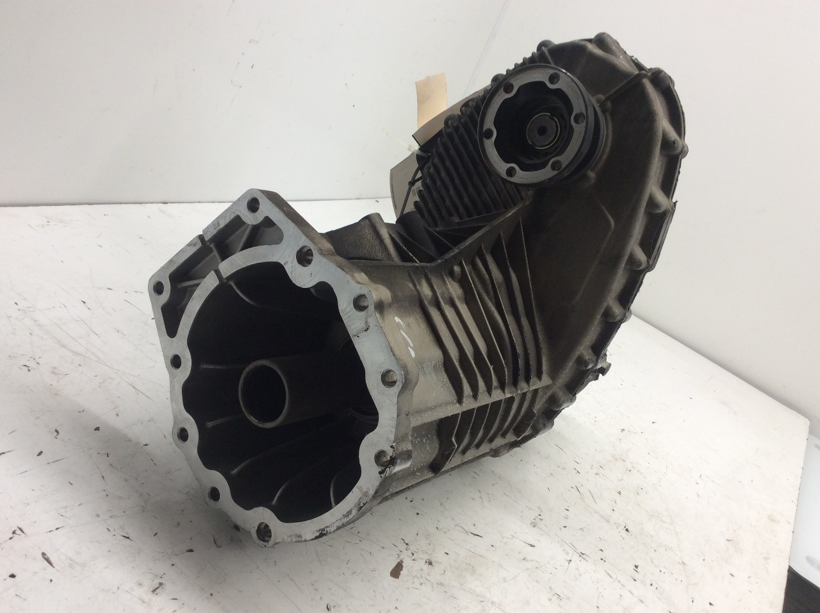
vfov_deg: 44.1
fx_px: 757
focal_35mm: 32
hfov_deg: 56.9
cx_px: 410
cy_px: 306
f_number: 2.4
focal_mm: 3.3
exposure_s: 1/40
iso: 40
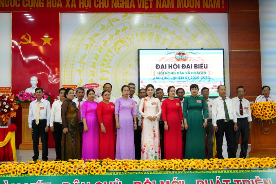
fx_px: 345
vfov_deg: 29.8
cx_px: 119
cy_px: 89
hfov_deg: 43.5
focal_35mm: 45
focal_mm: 38
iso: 6400
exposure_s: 1/320
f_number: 4.5
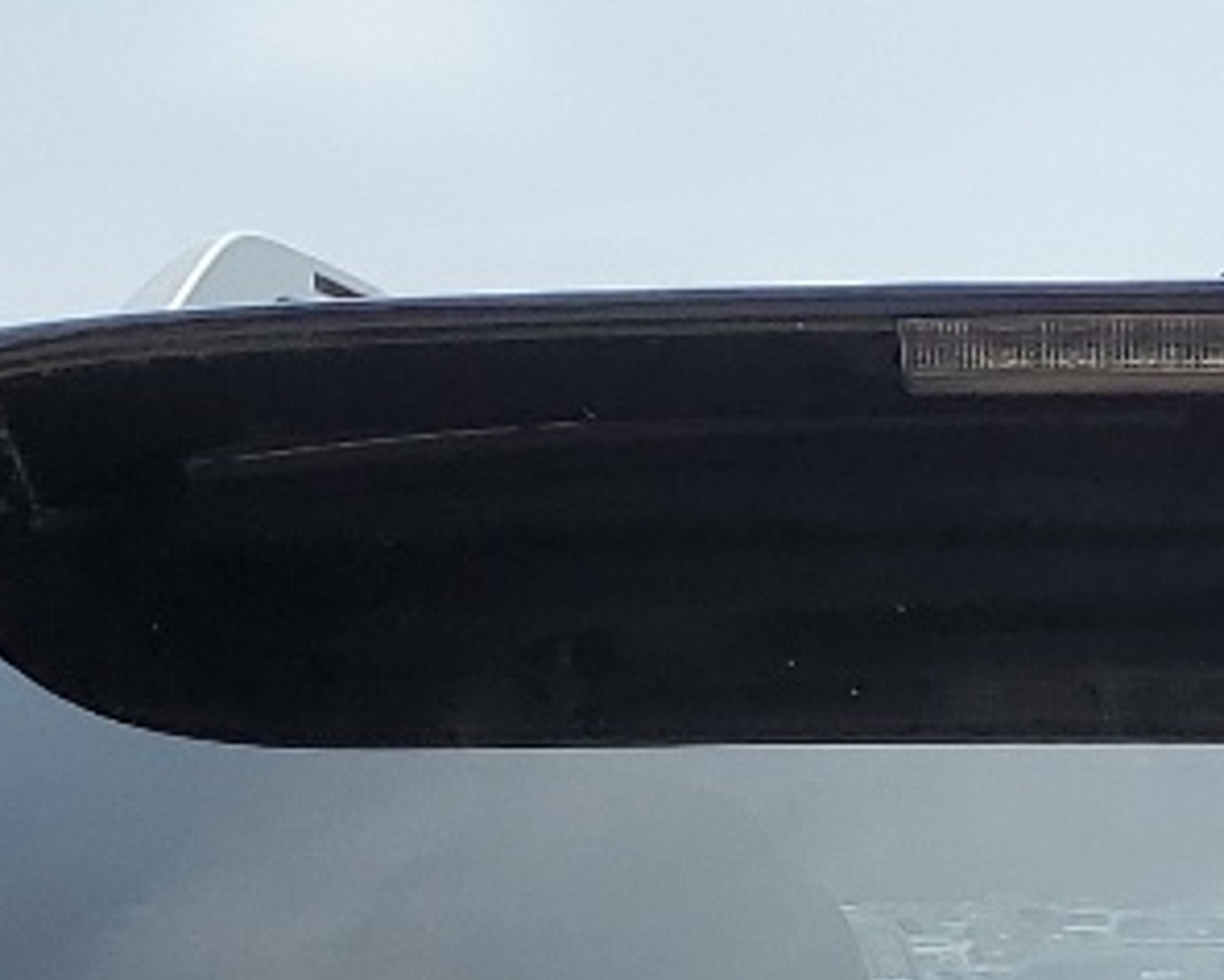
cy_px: 1886
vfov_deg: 10.5
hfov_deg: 13.8
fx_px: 4965
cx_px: 1232
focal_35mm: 137
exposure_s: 1/3333
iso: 50
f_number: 1.5
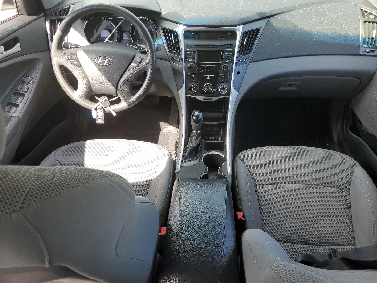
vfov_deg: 53.1
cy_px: 142
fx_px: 283
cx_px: 188
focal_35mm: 26
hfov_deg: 67.3
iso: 50
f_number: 1.5
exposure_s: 1/286
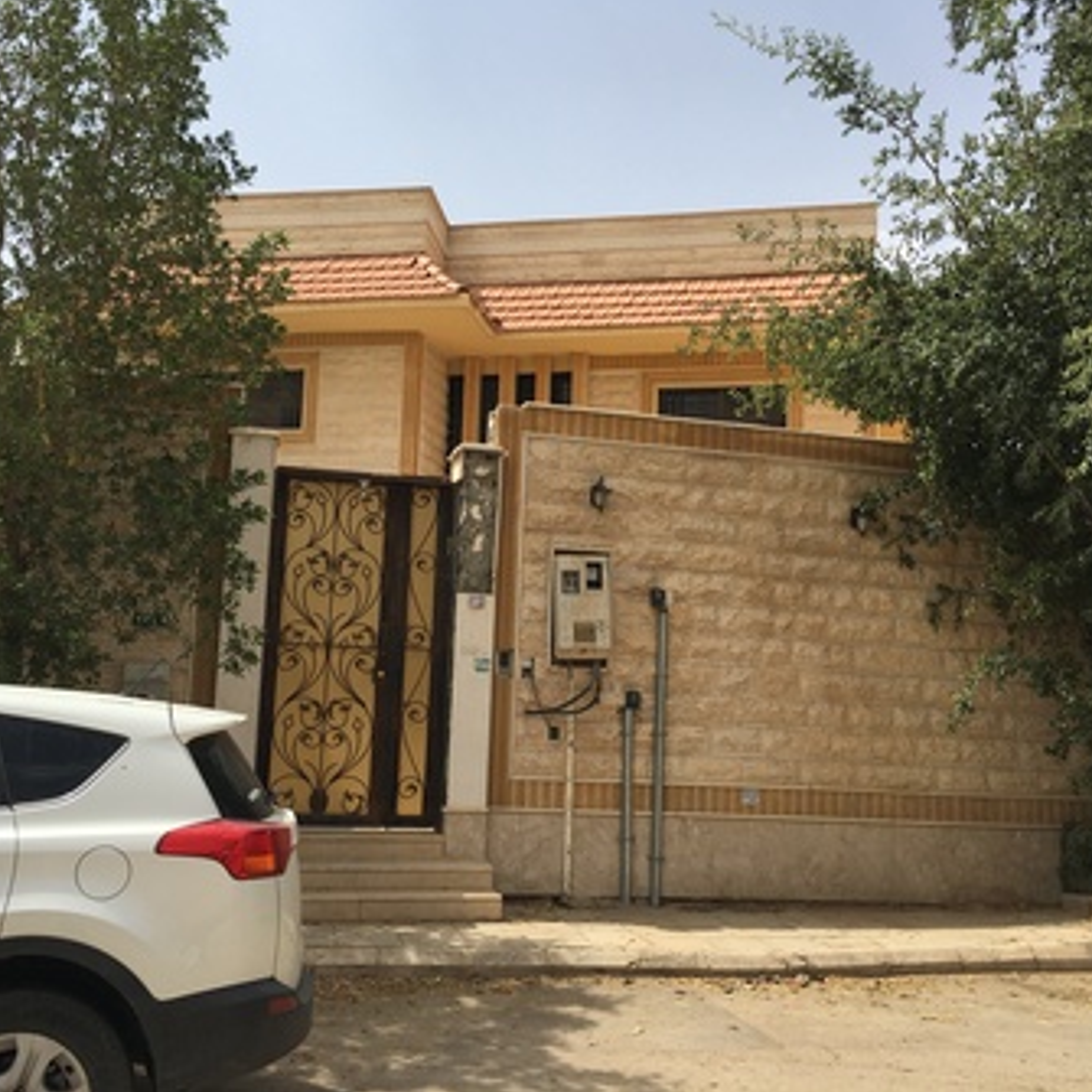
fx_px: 1249
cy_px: 539
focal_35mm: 35
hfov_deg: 47.2
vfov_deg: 47.2
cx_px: 530
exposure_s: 1/1876
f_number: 2.2
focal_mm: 4.15
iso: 25
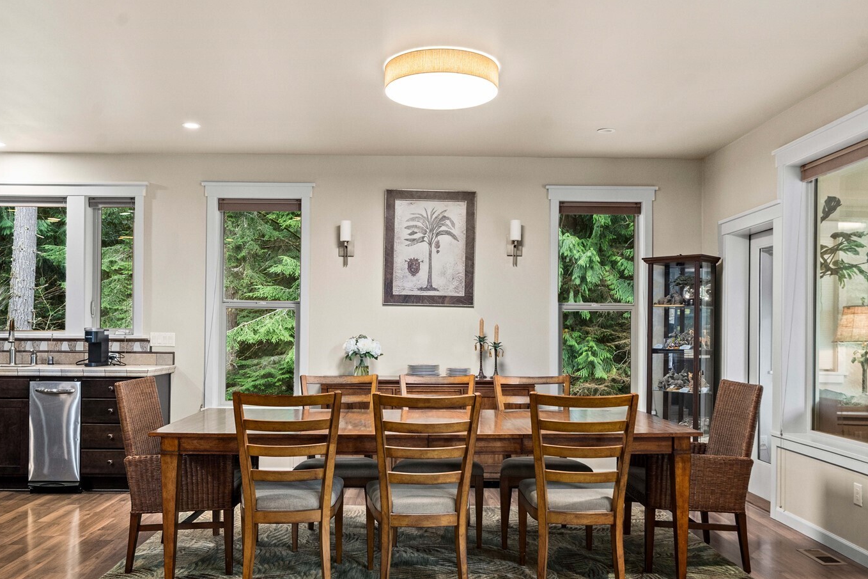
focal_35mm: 30
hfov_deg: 61.9
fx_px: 723
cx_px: 432
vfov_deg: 43.5
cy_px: 319
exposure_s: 1/4
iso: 2000
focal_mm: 24
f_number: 6.7
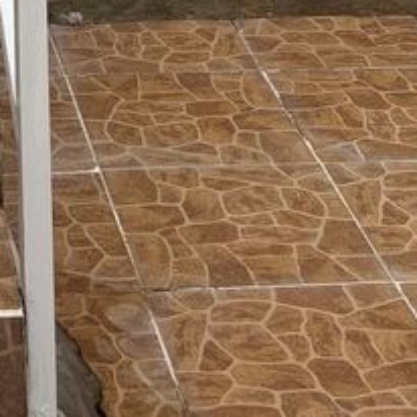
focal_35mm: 134
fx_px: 1826
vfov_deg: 10.2
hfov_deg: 12.5
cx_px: -172
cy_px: -759
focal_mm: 5.96
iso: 50
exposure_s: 1/758
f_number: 1.6
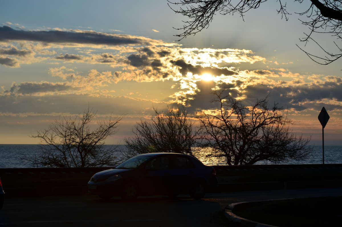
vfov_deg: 17.4
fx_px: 740
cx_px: 171
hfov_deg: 26.0
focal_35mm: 78
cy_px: 114
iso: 100
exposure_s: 1/1250
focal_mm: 52
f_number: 7.1
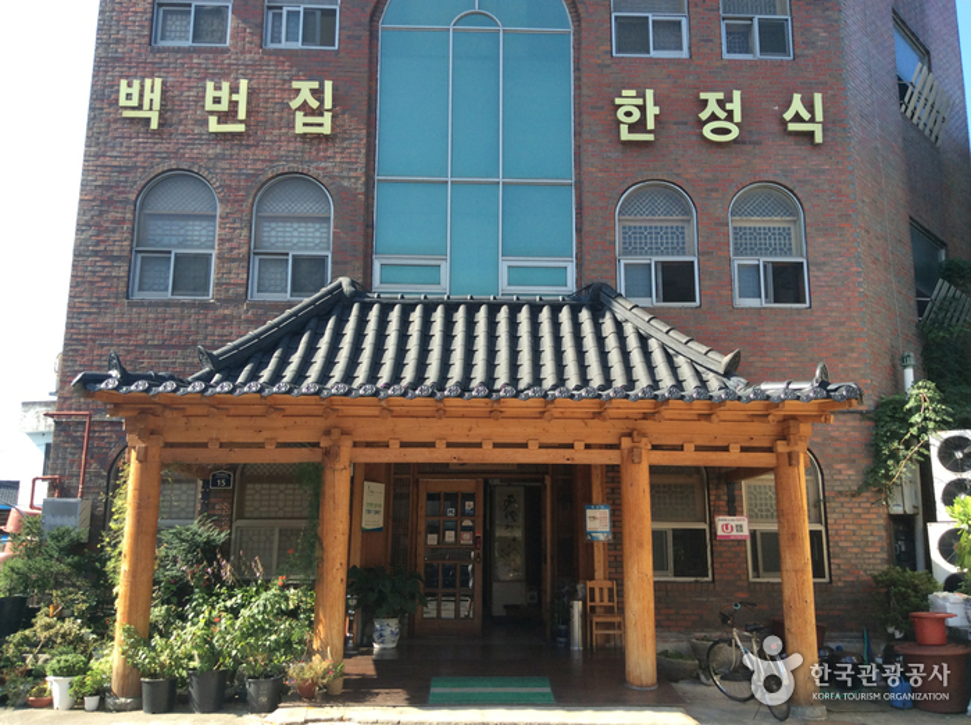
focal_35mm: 33
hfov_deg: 55.4
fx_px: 924
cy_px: 362
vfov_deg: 42.8
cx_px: 486
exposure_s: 1/406
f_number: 2.4
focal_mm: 3.3
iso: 32
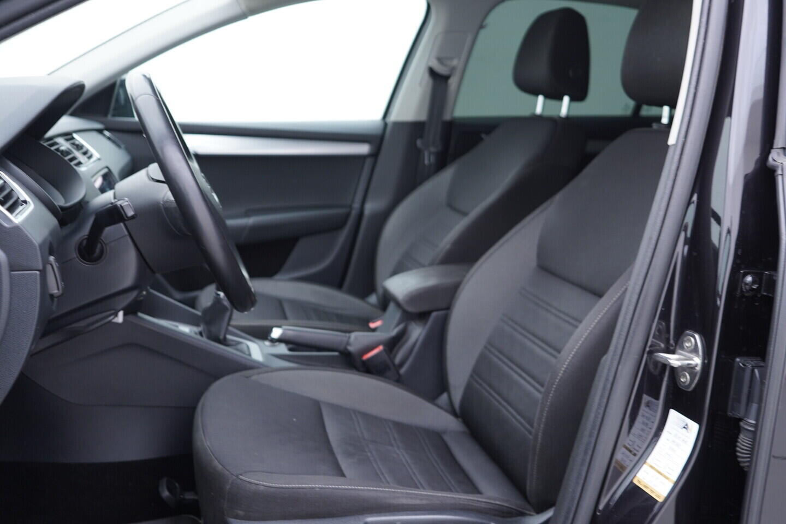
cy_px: 262
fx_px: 786
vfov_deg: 36.9
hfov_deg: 53.1
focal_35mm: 36
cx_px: 393
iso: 250
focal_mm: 24
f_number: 2.8
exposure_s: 1/40
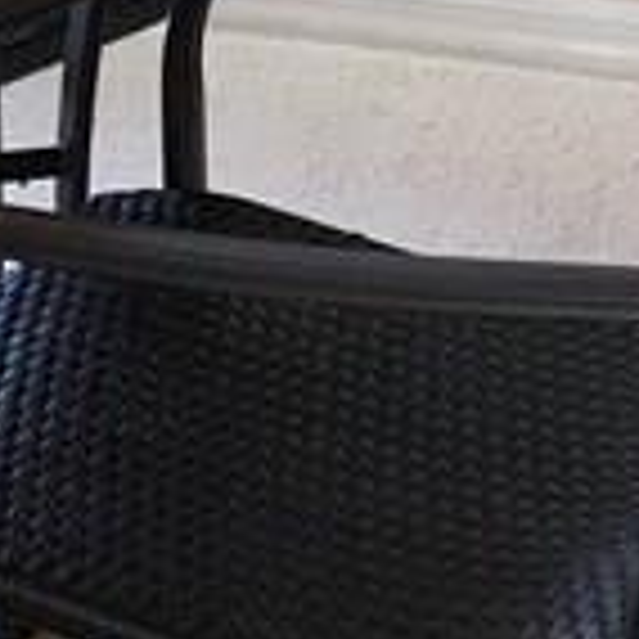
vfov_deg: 9.2
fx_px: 3717
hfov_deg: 9.7
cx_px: -22
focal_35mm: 178
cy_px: -639
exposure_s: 1/30
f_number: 1.8
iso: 32
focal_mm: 3.99
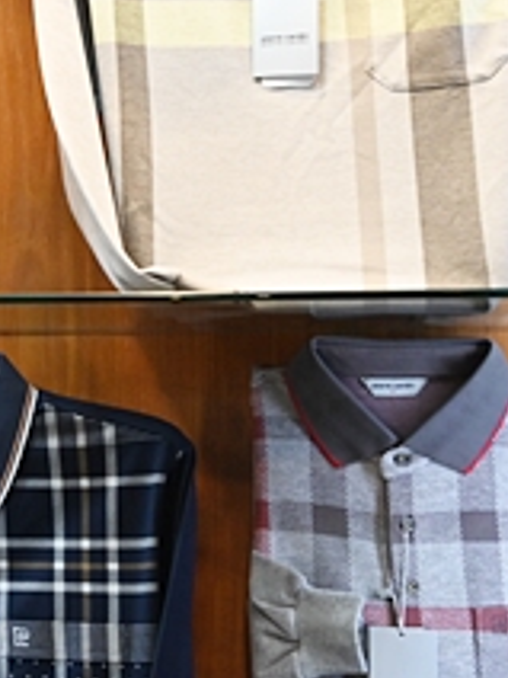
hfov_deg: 11.4
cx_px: -690
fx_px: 2133
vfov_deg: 18.0
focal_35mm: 109
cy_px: 209
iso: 800
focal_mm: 24
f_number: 5
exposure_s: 1/100
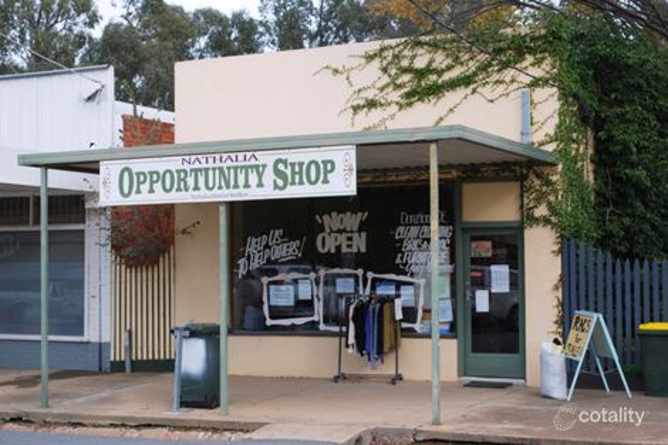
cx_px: 334
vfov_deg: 20.6
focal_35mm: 66
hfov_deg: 30.5
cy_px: 222
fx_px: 1224
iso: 125
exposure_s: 1/125
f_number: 5.6
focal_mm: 44
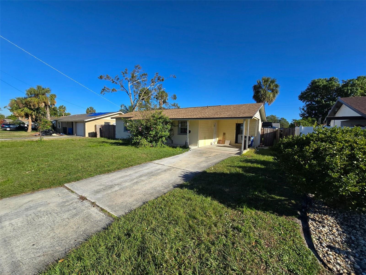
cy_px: 138
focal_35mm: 13
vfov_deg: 89.9
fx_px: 137
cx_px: 183
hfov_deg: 106.2
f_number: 2.2
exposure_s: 1/2314
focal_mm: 2.2
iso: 50
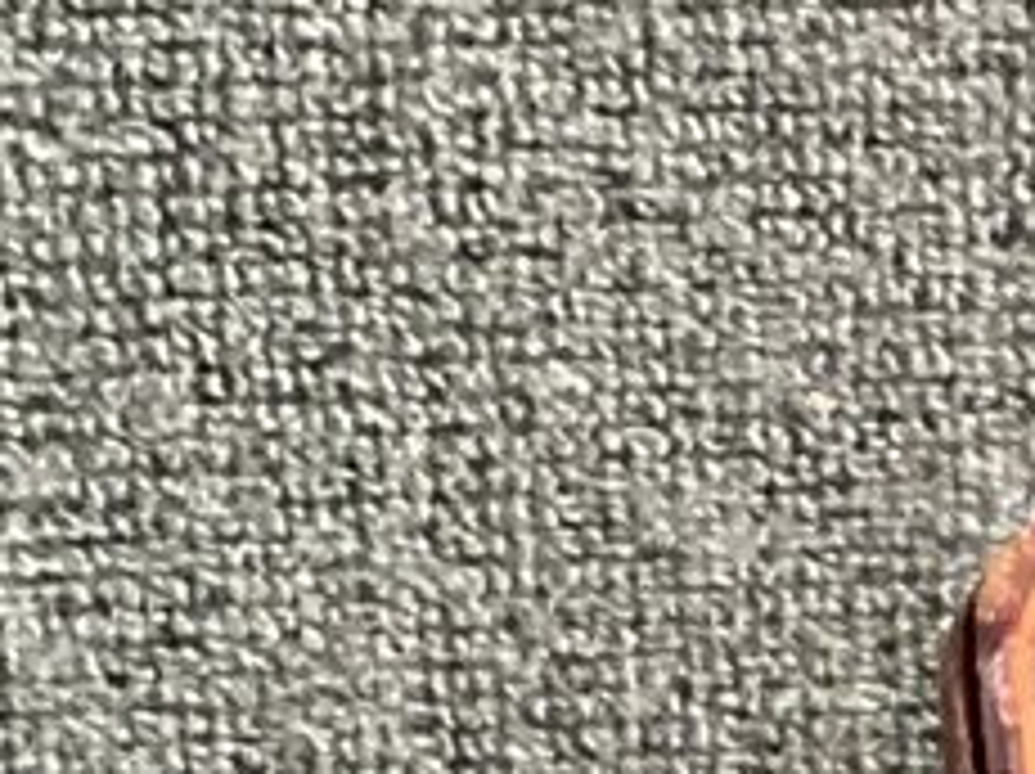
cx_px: 2158
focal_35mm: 204
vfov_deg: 6.7
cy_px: 2171
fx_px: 6093
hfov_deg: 9.1
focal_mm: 3.3
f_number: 2.4
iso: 320
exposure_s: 1/30
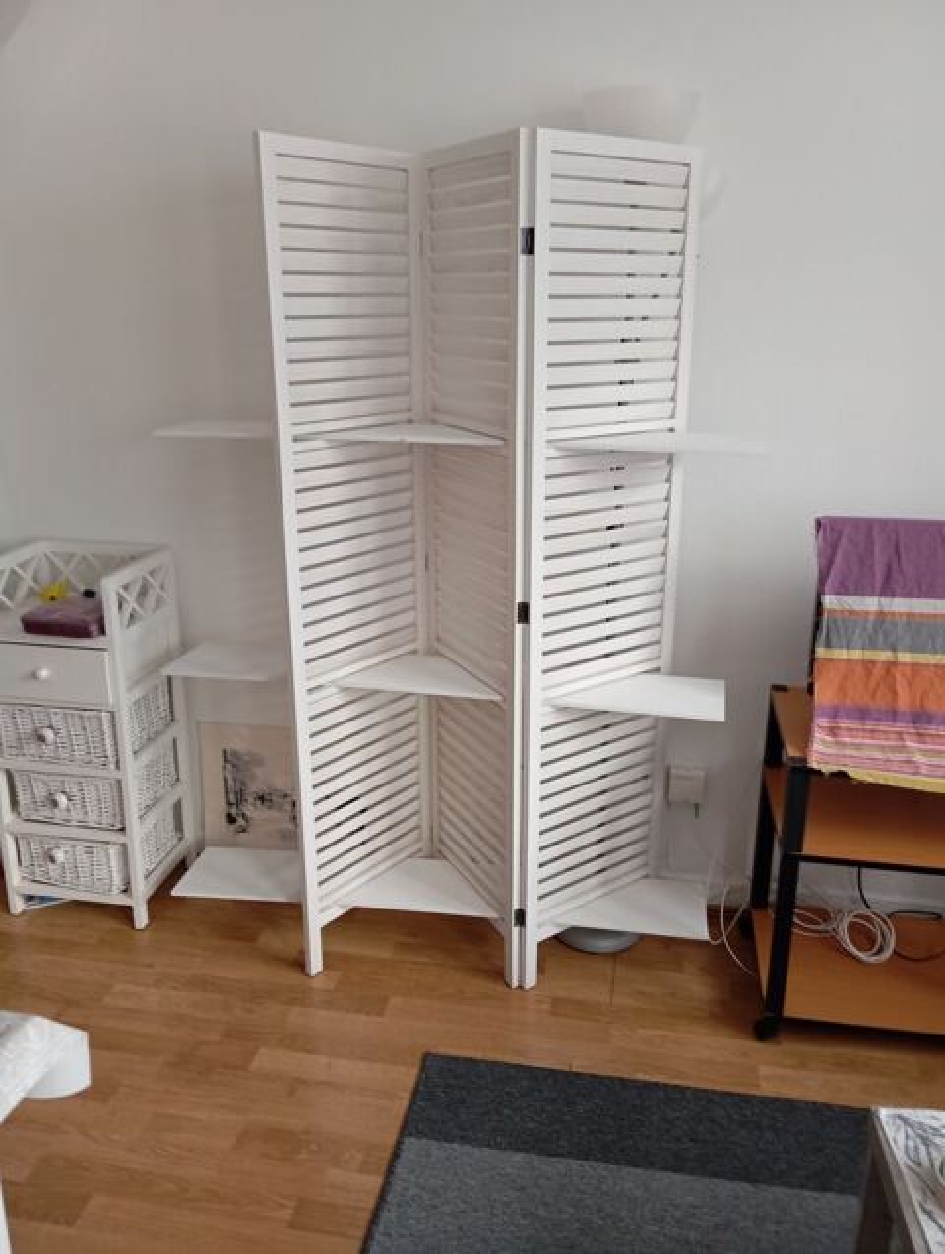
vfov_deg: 63.4
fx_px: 1016
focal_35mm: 28
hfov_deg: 49.9
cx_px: 472
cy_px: 627
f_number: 1.8
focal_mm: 4.22
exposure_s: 1/50
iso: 605
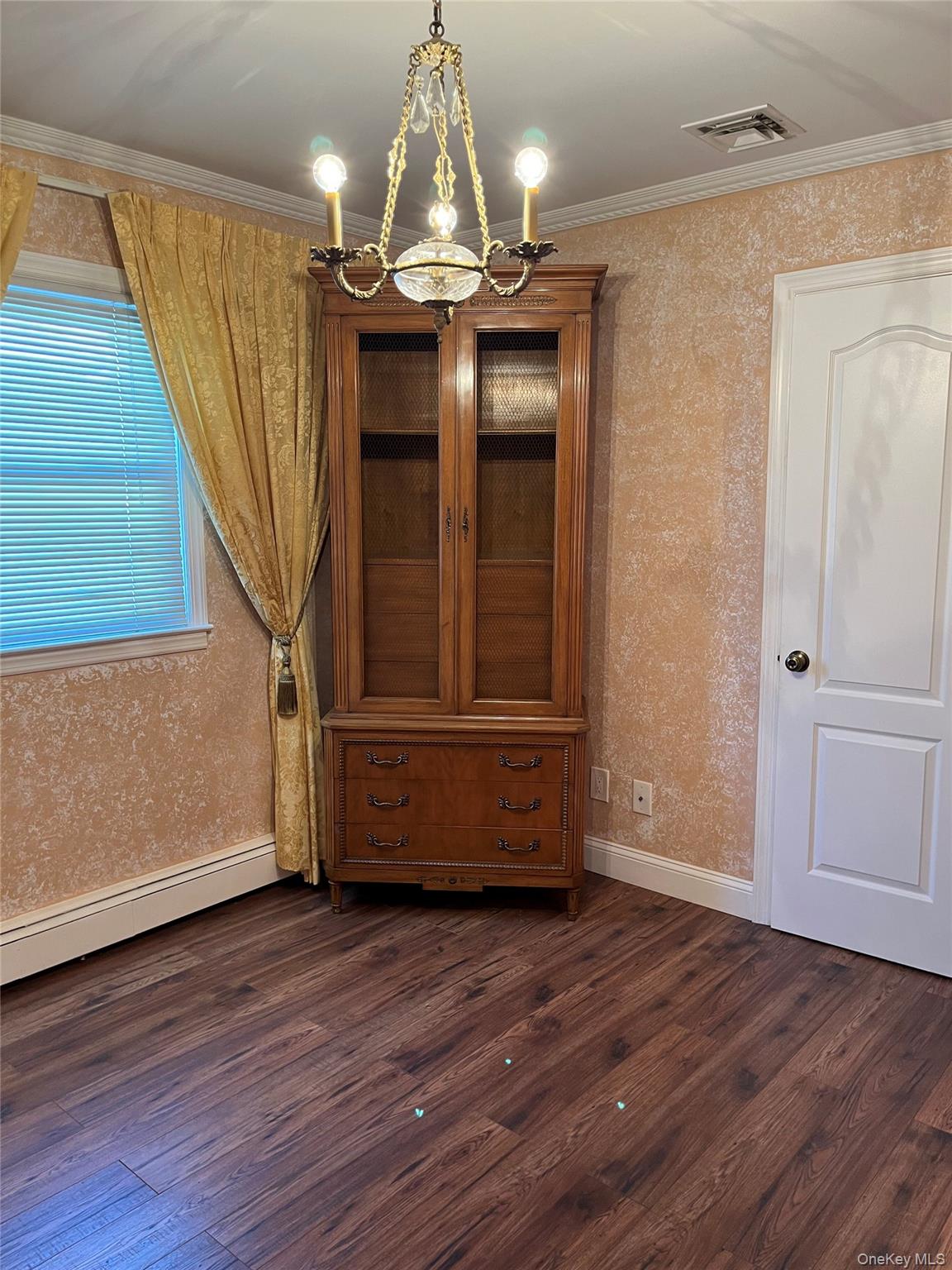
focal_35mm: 26
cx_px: 476
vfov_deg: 67.3
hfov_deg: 53.1
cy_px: 635
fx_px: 953
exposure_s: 1/60
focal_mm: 5.1
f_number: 1.6
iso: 160
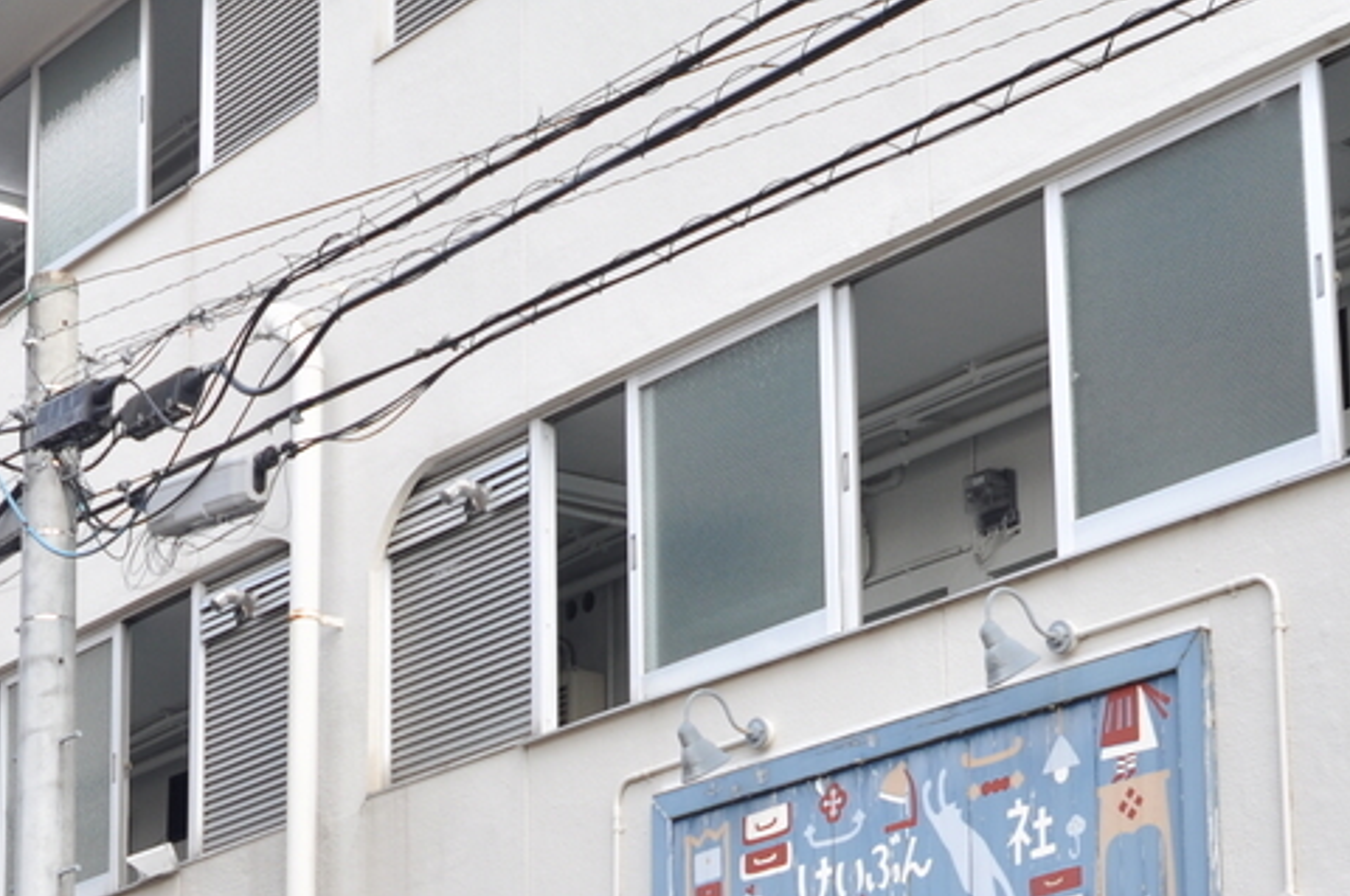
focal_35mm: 90
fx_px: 3371
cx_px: 433
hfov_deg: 22.5
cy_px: 1060
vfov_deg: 14.7
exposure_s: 1/125
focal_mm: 24
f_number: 5.6
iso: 200
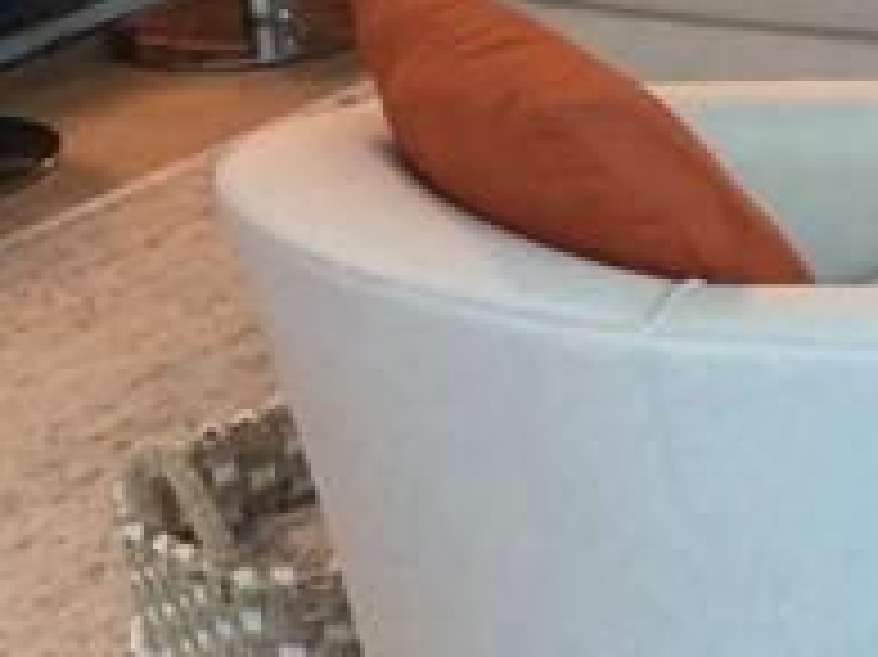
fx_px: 3245
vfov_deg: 11.0
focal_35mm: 128
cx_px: 1896
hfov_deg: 12.9
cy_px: -423
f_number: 1.8
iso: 200
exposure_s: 1/60
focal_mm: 4.25
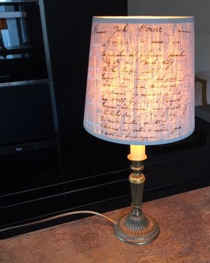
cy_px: 155
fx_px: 303
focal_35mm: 39
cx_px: 113
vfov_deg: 46.6
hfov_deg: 38.2
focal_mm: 4.15
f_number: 2.2
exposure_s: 1/33
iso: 80
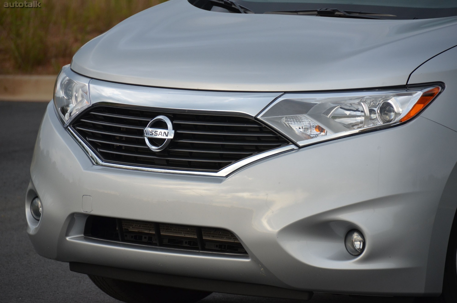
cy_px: 152
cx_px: 228
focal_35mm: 300
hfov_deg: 6.9
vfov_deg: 4.6
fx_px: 3801
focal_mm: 200
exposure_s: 1/1000
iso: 640
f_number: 5.6
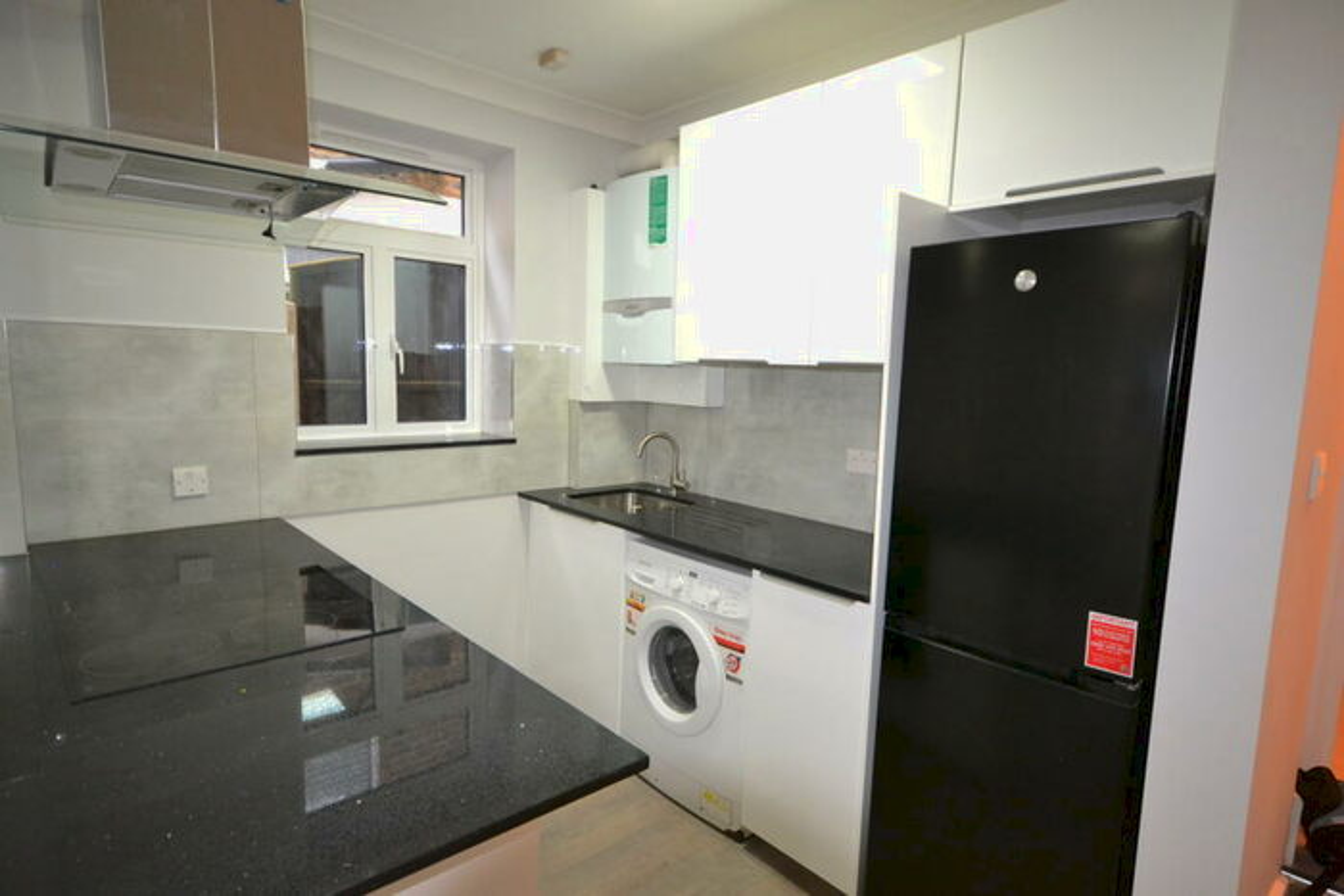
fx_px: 728
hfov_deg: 85.4
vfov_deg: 63.2
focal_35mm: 20
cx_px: 672
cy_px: 448
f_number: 4.5
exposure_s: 1/60
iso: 1800
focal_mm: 13
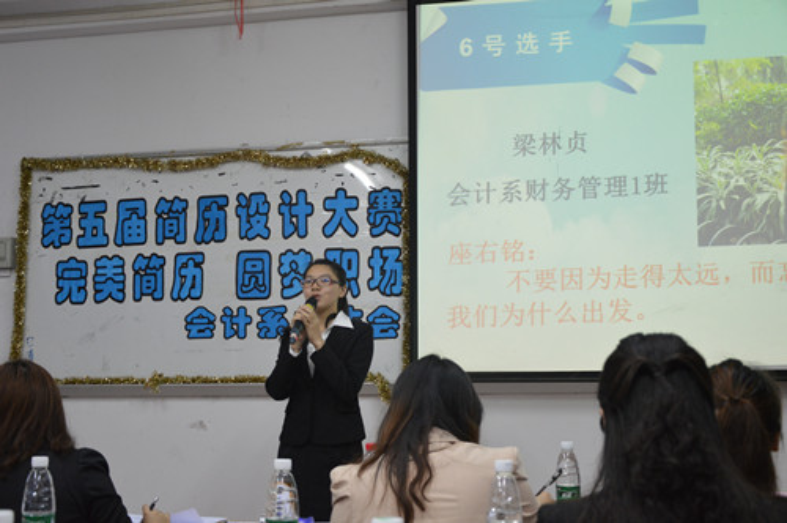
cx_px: 394
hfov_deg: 41.2
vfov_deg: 28.0
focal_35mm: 48
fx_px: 1048
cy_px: 262
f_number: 4.2
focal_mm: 32
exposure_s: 1/25
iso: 1000
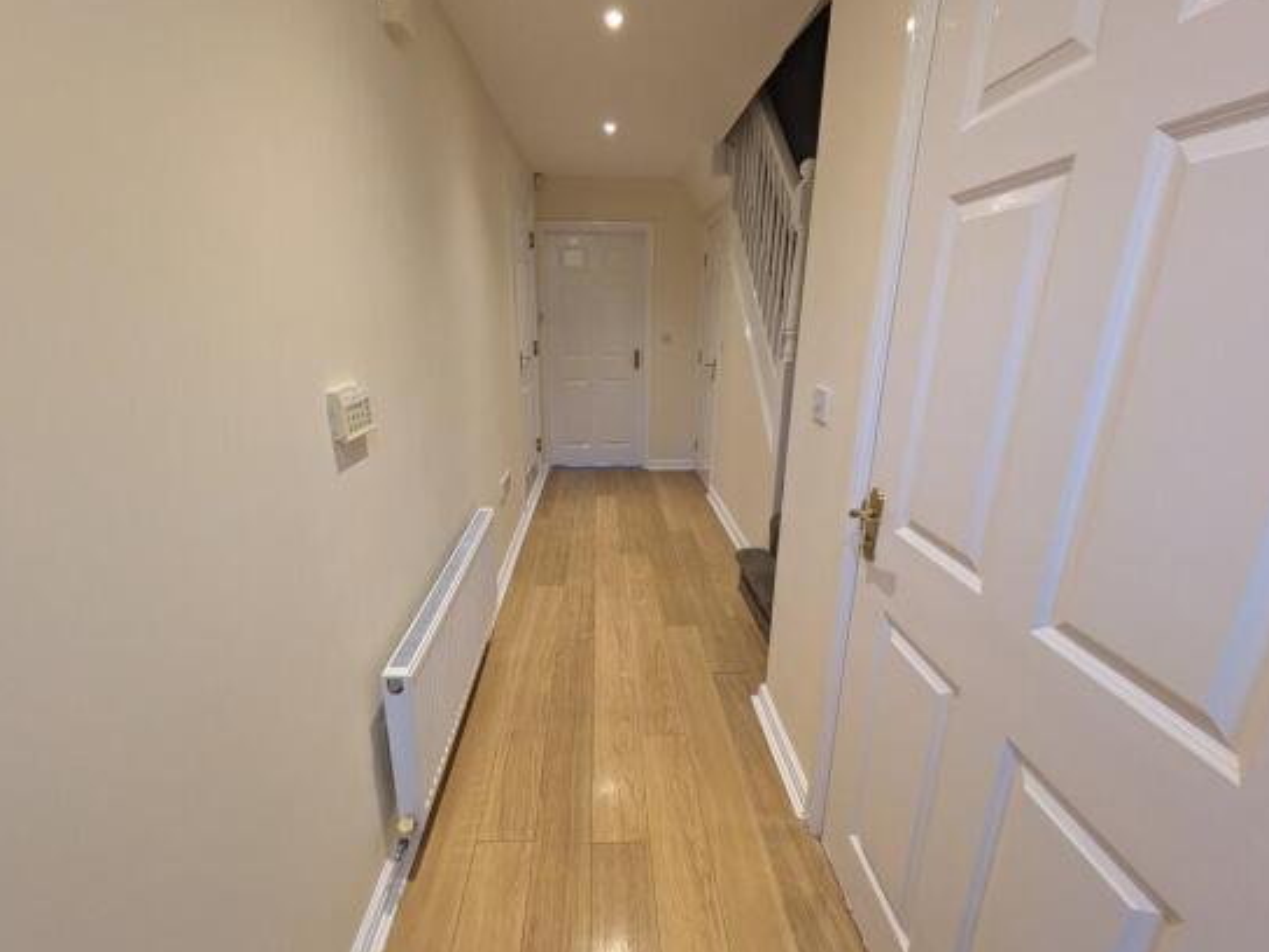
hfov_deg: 98.2
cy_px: 458
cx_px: 619
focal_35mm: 15
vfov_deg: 81.7
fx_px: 550
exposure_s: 1/25.2
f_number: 2.2
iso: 216
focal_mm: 1.85
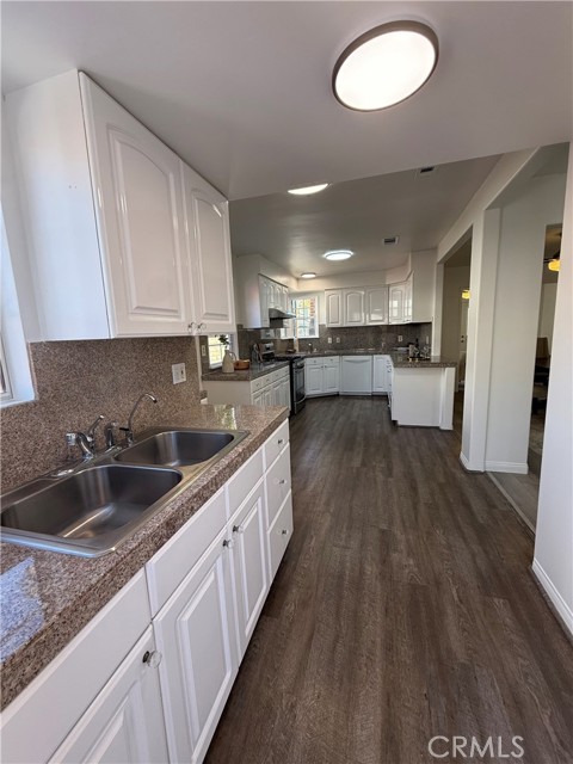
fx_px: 309
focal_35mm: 14
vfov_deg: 102.1
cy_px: 382
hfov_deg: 85.7
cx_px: 286
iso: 80
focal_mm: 2.2
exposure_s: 1/120
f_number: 2.2
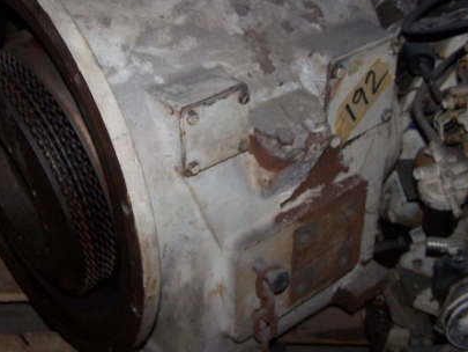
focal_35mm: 54
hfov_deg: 35.5
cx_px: 200
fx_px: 730
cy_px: 139
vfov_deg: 27.0
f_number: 2.8
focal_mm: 6.3
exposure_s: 1/60
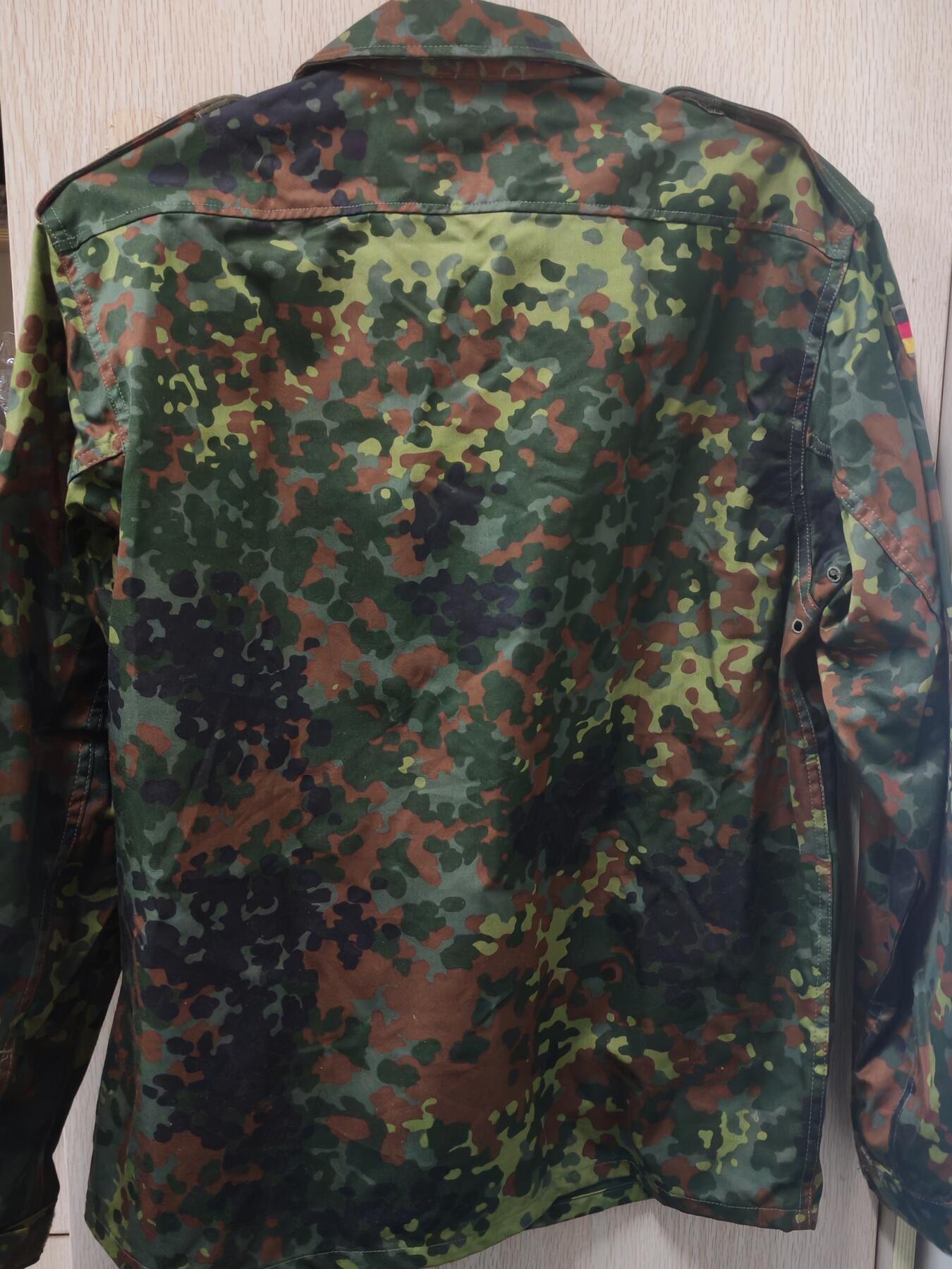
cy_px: 634
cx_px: 476
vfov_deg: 46.8
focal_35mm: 40
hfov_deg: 36.0
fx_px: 1467
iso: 800
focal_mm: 5.52
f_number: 1.95
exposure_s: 1/20
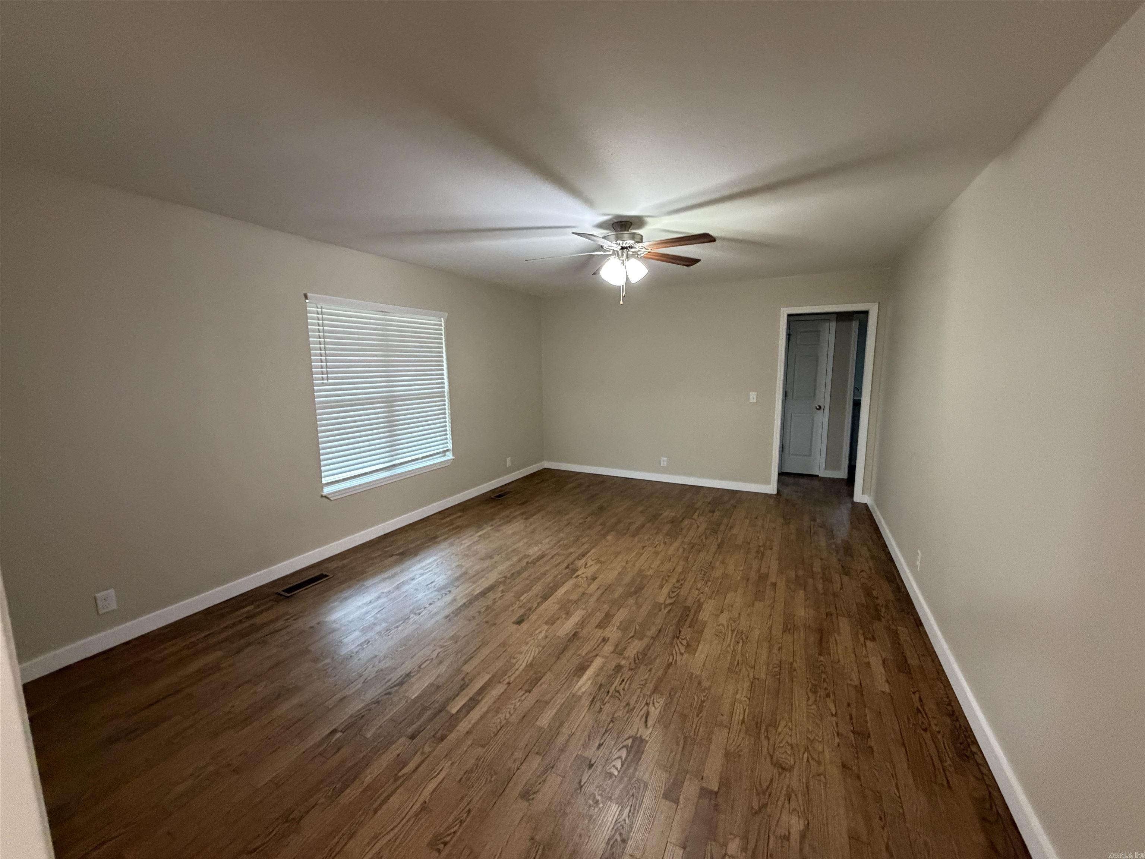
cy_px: 430
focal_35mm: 14
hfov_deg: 102.1
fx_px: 463
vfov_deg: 85.7
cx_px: 572
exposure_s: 1/60
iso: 640
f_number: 2.2
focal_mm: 2.22
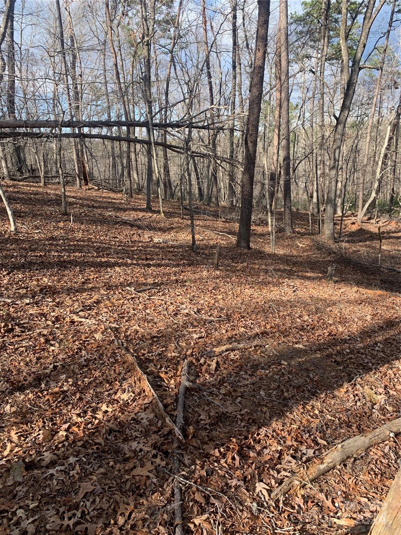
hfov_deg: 53.1
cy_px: 268
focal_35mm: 26
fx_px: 402
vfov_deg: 67.3
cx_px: 200
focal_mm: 4.25
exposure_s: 1/692
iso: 25
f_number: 1.8
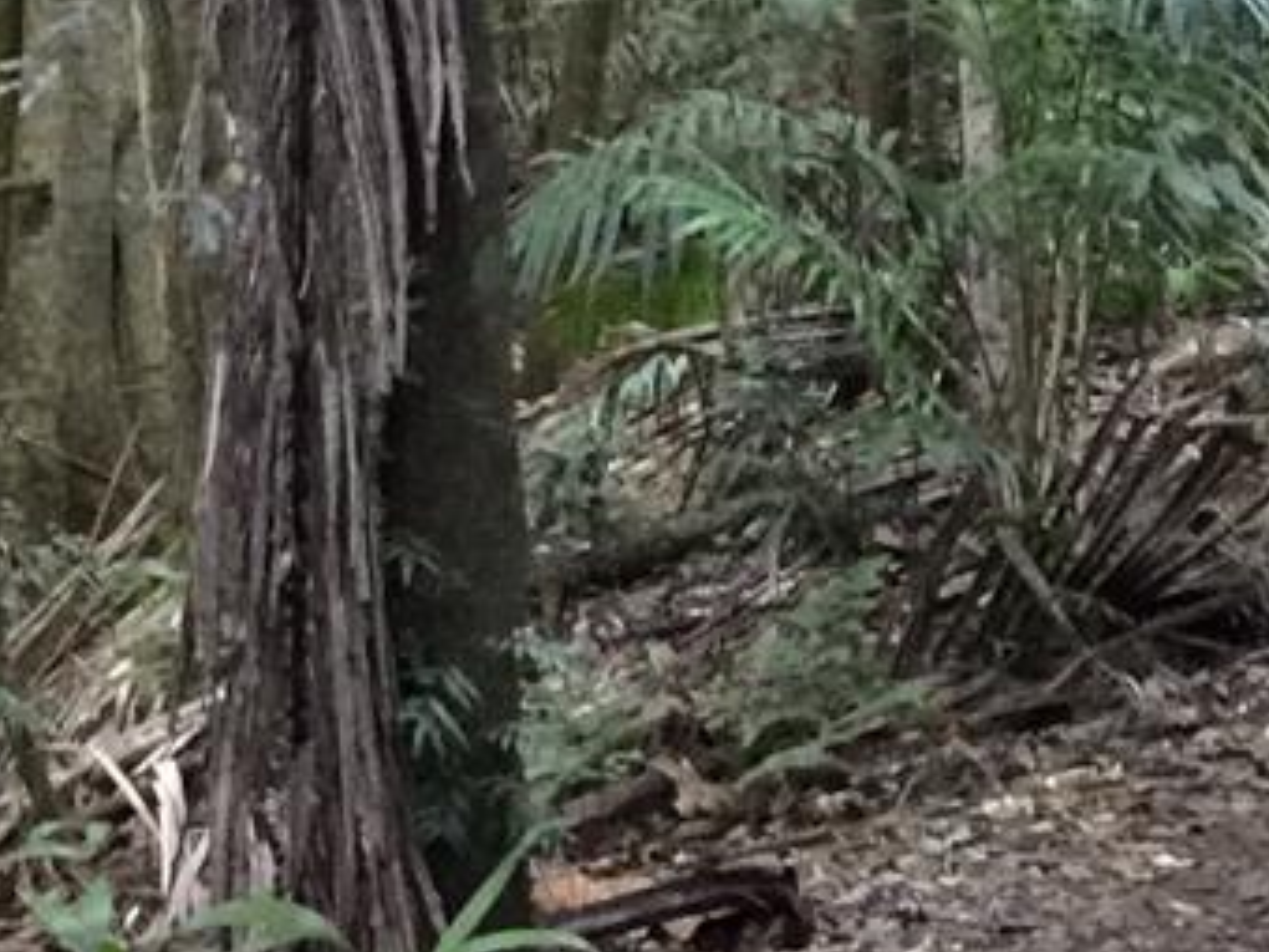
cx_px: 1694
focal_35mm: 139
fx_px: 5096
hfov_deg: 13.6
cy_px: 941
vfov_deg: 10.6
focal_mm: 4.15
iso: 160
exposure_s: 1/4
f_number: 2.2
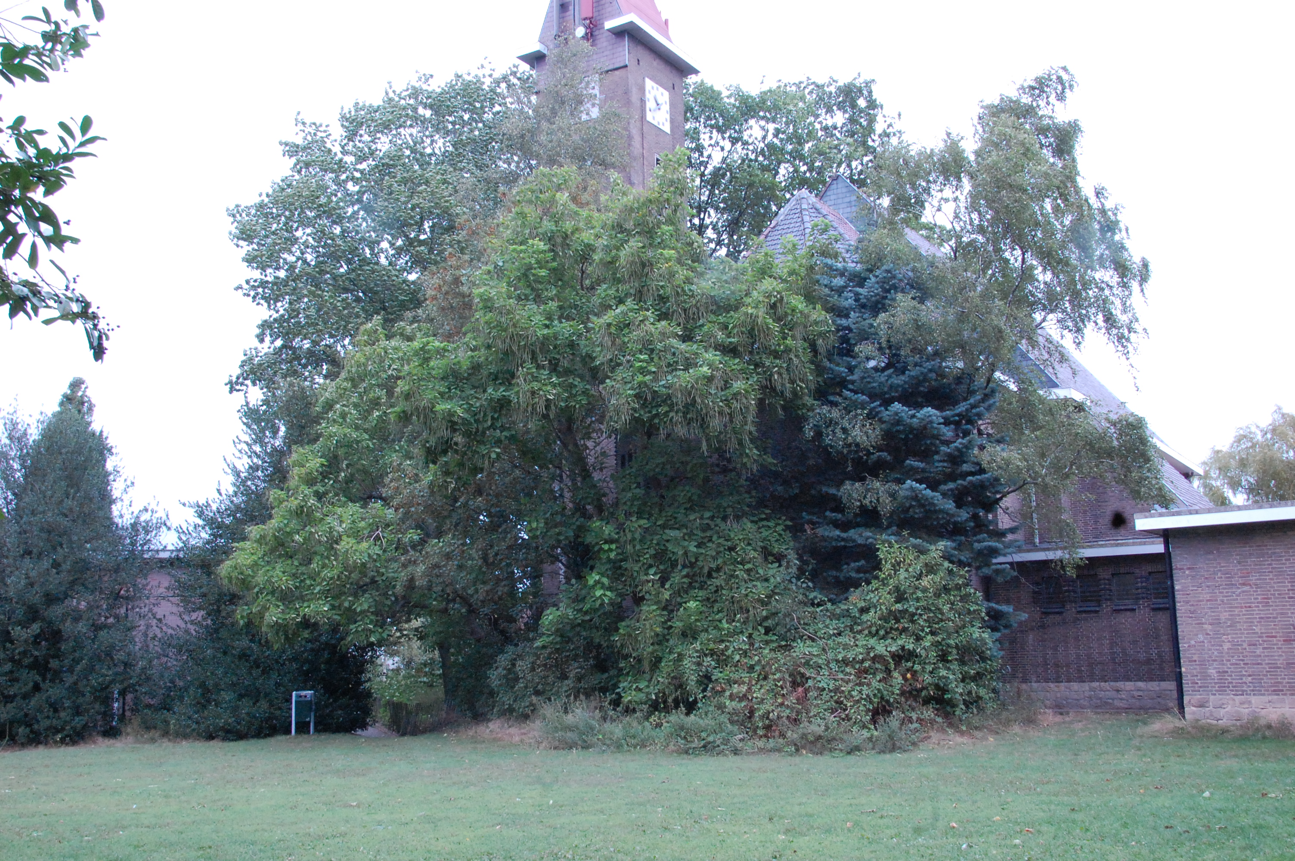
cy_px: 430
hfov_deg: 51.3
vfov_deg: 35.4
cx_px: 648
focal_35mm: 38
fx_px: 1348
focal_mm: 25
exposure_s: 1/60
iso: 1600
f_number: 18
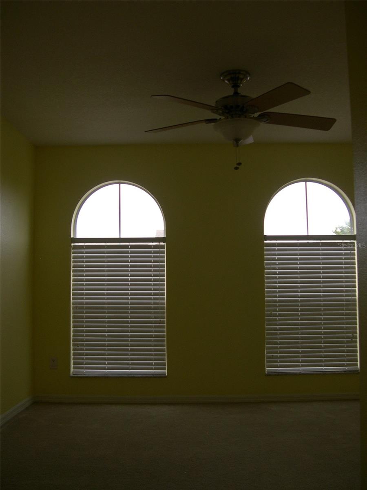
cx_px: 184
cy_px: 245
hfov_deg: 37.7
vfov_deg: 49.0
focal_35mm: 38
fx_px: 537
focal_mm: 8
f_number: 2.8
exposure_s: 1/217
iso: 100
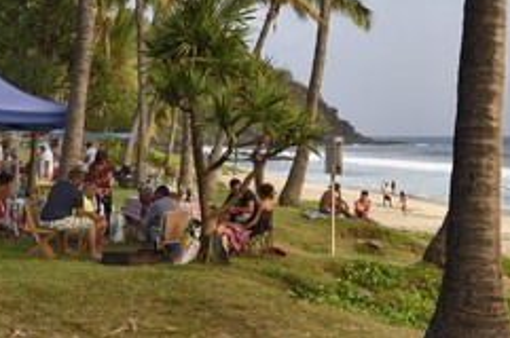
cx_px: 227
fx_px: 891
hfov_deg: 31.9
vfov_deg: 21.2
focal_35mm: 63
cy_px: 51
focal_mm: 36
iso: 800
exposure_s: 1/250
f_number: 8
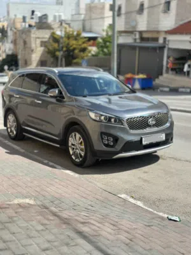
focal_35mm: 48
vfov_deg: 39.7
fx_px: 353
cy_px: 128
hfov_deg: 30.3
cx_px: 96
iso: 80
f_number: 1.78
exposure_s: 1/5000
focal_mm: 6.86
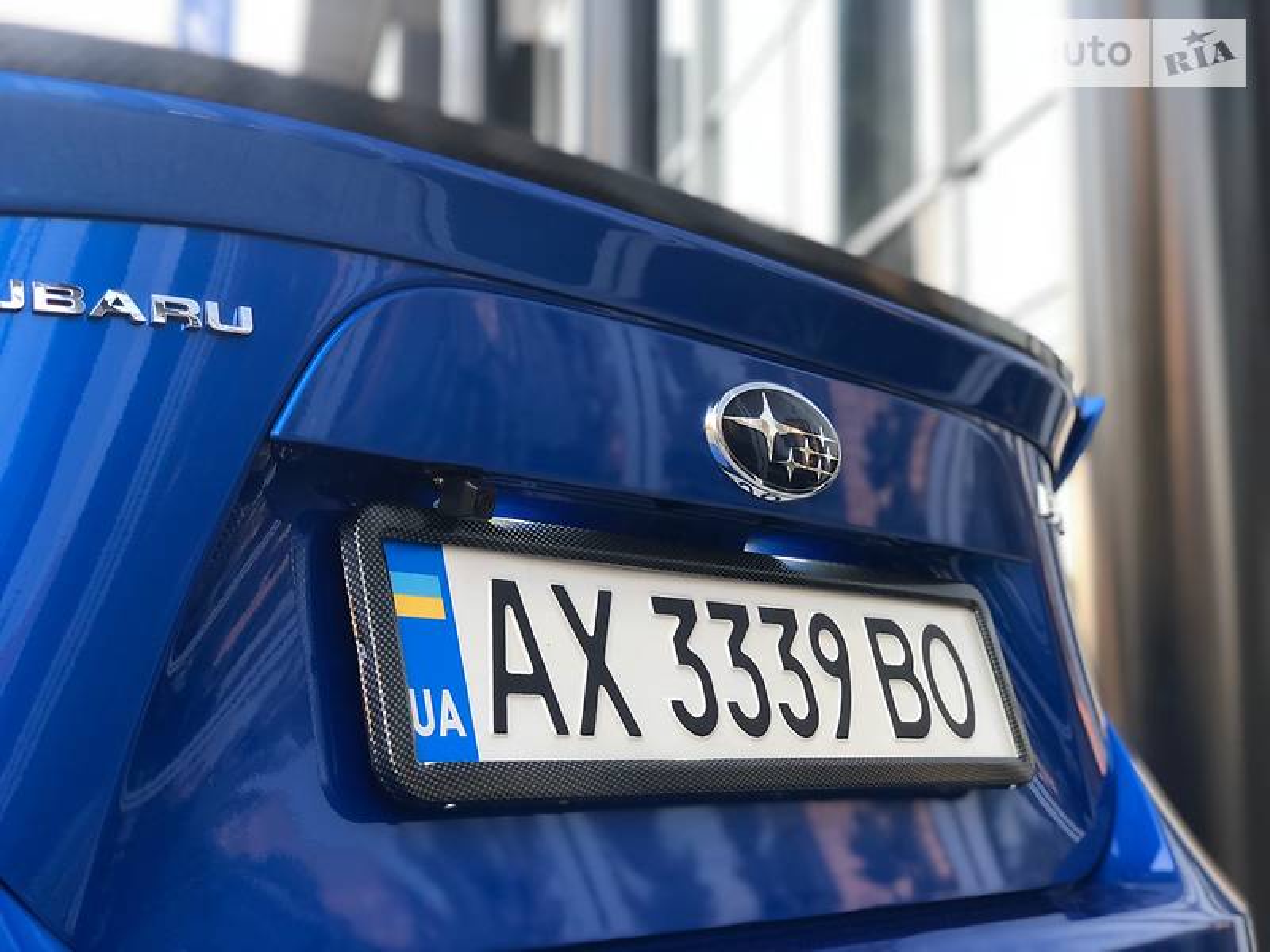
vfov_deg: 28.0
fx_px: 1908
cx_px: 635
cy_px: 476
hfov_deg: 36.8
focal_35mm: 52
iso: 64
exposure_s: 1/50
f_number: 2.4
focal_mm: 6
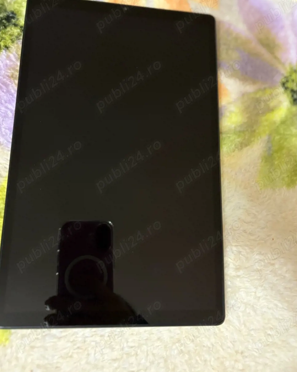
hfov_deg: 51.5
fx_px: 308
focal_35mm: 28
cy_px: 178
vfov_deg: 62.2
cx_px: 149
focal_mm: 5.96
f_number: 1.6
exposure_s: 1/25
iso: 640
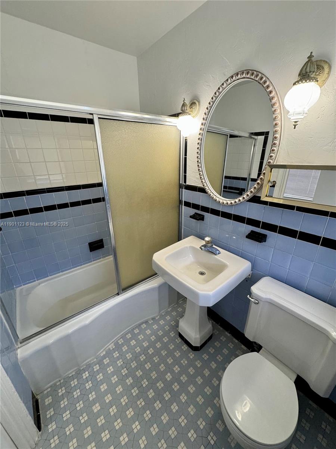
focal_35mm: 14
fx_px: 181
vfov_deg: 102.1
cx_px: 168
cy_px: 224
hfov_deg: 85.7
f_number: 2.2
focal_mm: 2.22
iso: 250
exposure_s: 1/60
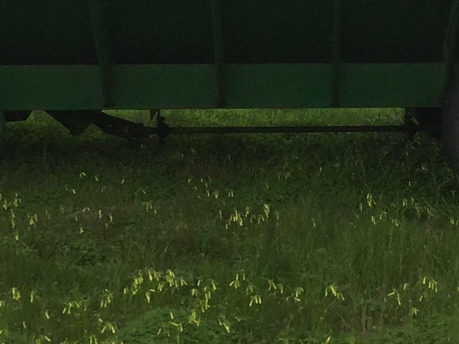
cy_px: -132
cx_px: 290
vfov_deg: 11.7
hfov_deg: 16.1
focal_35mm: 122
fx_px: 1618
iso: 32
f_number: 2.2
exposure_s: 1/694
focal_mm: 4.15
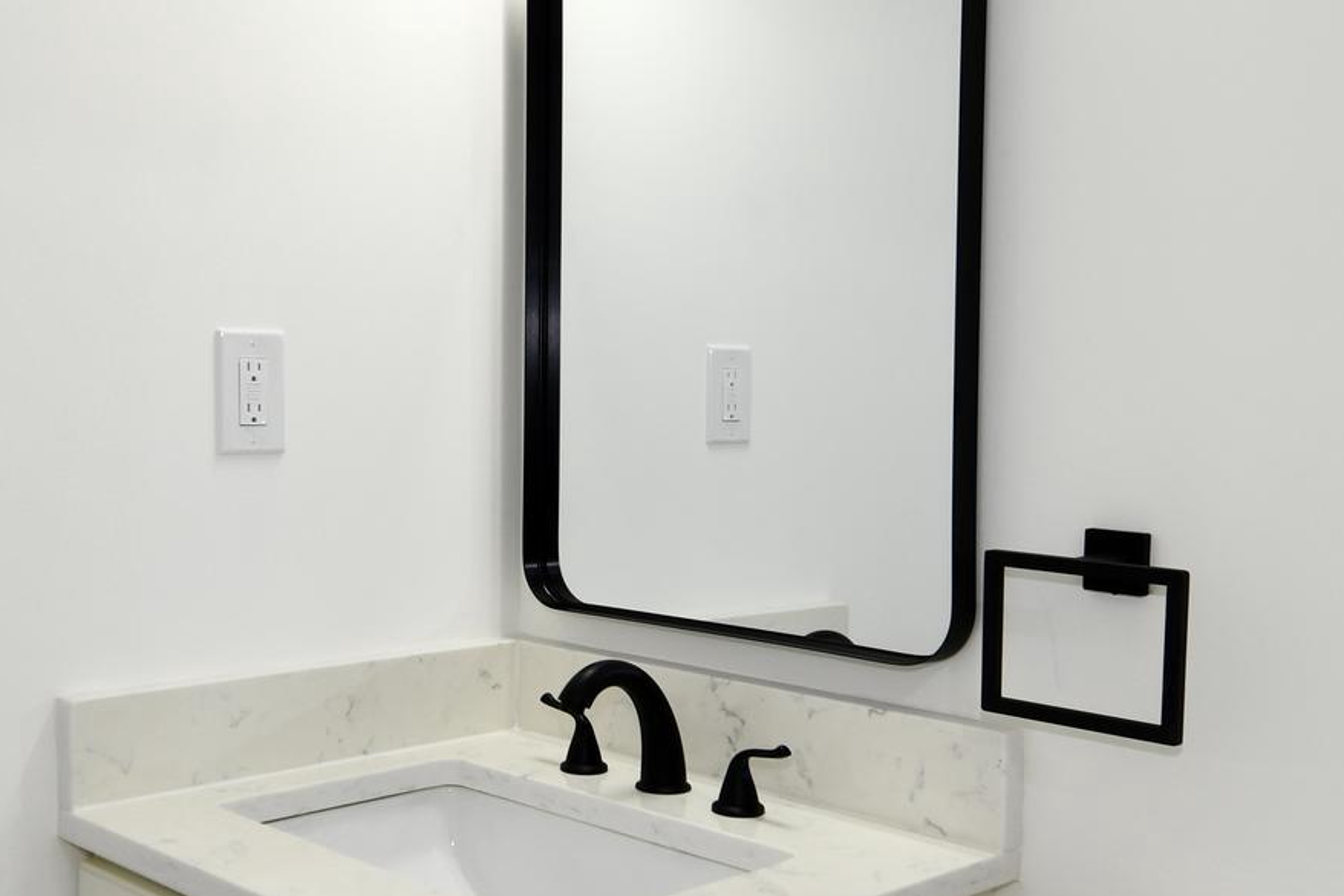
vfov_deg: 31.9
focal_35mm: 42
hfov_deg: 45.5
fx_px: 1568
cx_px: 412
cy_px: 482
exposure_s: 1/80
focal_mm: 12
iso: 200
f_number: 4.5
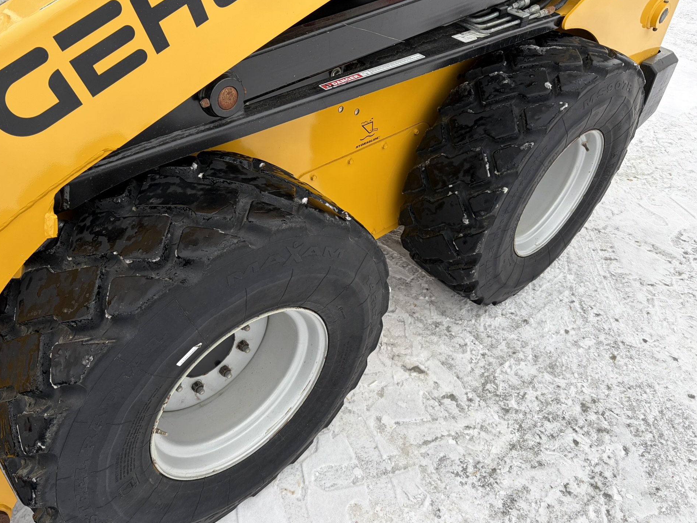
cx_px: 330
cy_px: 272
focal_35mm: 28
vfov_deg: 49.7
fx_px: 564
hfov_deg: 63.4
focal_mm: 5.96
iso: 50
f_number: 1.6
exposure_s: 1/503
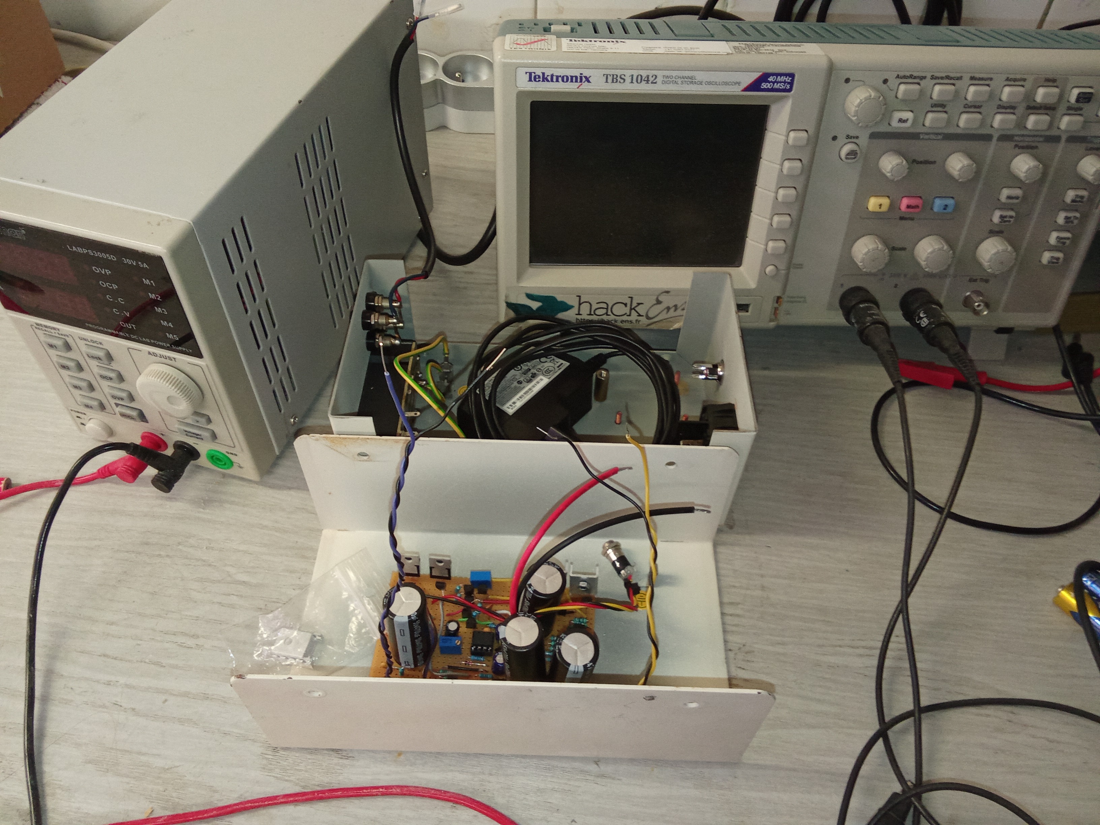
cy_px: 412
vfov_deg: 49.7
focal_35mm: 28
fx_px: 890
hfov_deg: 63.4
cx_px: 550
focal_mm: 2.78
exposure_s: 1/15
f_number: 2
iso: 189
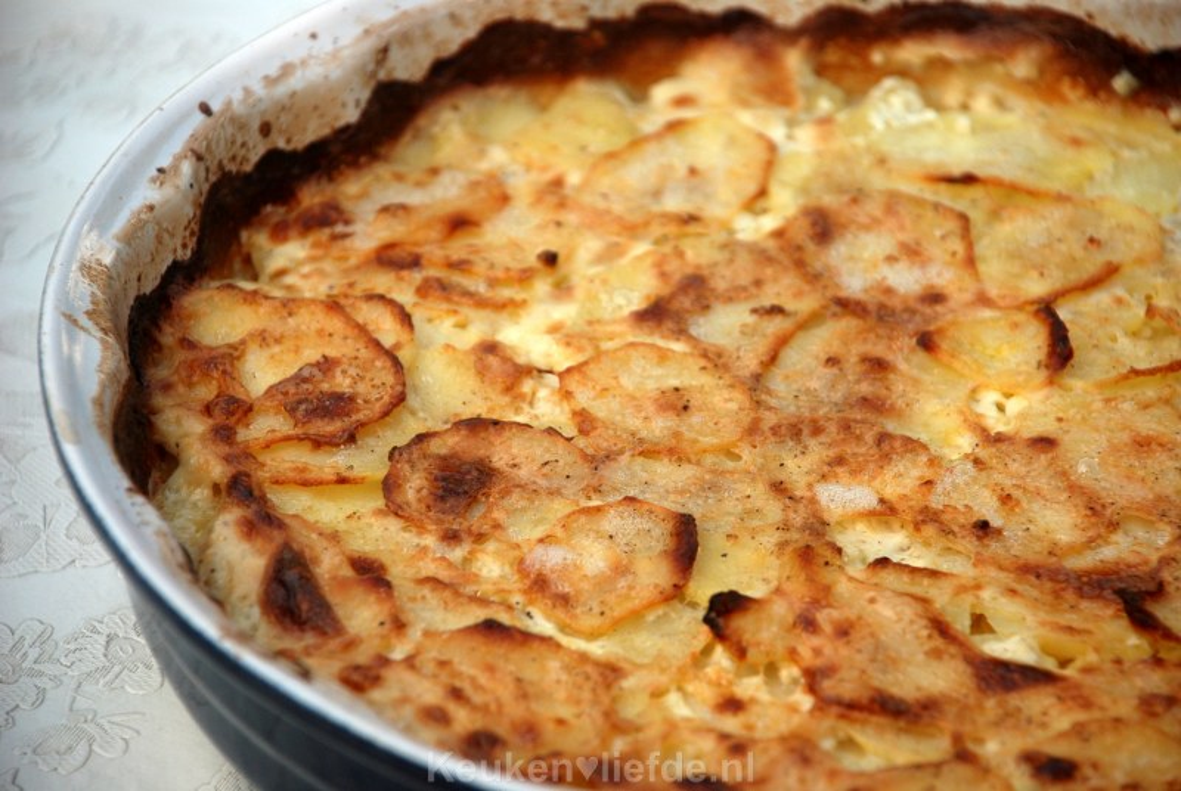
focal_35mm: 202
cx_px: 590
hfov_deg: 10.1
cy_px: 396
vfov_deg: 6.8
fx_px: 6653
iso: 200
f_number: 5.6
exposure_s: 1/320
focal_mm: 135
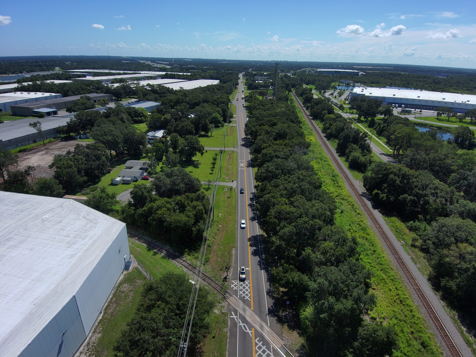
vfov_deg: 63.4
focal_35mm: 21
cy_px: 178
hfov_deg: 79.0
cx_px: 238
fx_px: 289
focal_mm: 3.7
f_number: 2.8
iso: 100
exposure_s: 1/254
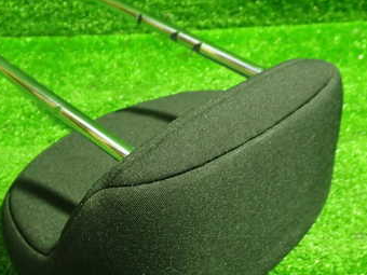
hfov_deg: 36.2
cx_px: 172
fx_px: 562
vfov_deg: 27.5
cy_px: 164
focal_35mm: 53
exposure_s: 1/30
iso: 640
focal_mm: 5.4
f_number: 2.3
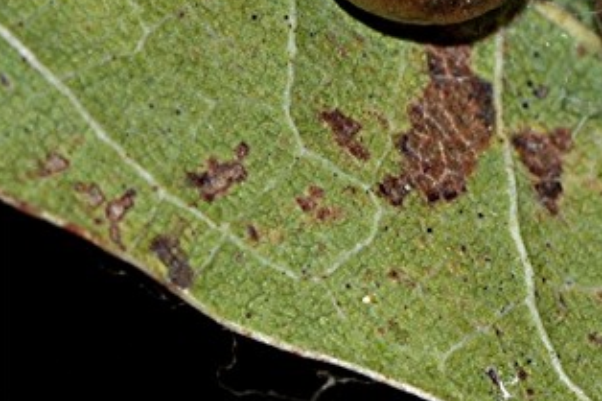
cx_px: 761
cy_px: -36
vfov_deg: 3.4
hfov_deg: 5.1
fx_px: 6706
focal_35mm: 401
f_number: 10
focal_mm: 105
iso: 200
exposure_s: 1/60
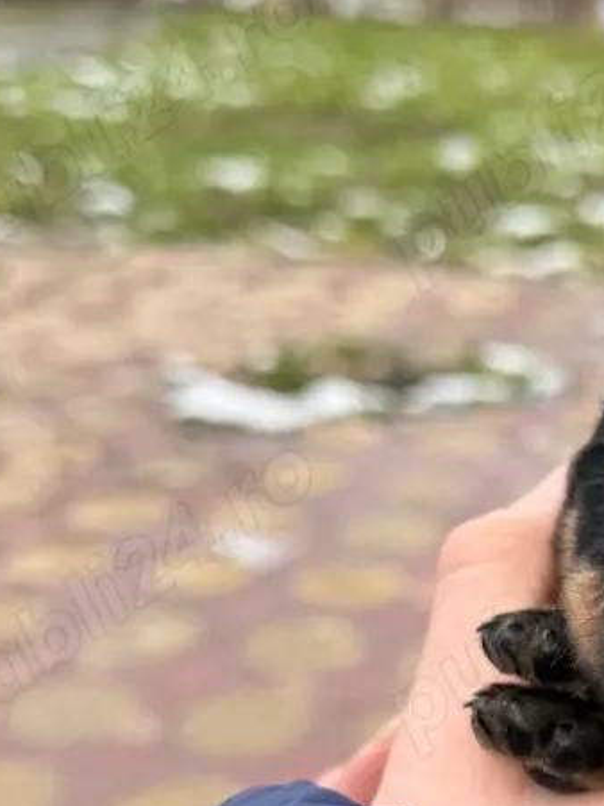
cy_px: 663
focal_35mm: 71
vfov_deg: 26.8
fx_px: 1653
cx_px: 700
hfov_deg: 19.6
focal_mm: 6.76
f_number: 1.78
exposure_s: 1/1091
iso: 80
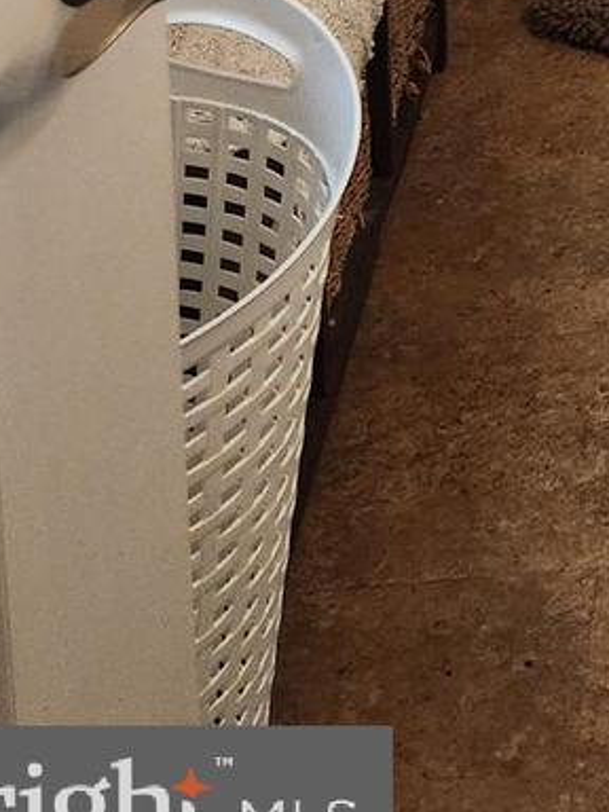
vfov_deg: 16.9
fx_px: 2158
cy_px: -725
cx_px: 1083
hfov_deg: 14.3
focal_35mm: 92
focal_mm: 5.4
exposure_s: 1/120
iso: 250
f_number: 1.8
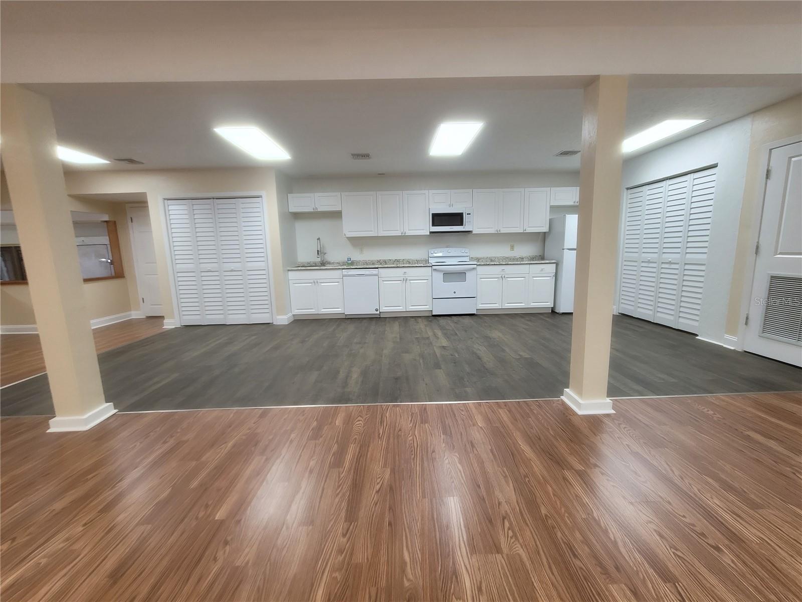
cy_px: 301
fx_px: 301
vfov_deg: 89.9
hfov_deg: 106.2
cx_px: 401
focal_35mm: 13
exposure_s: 1/60
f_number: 2.2
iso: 160
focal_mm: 2.2
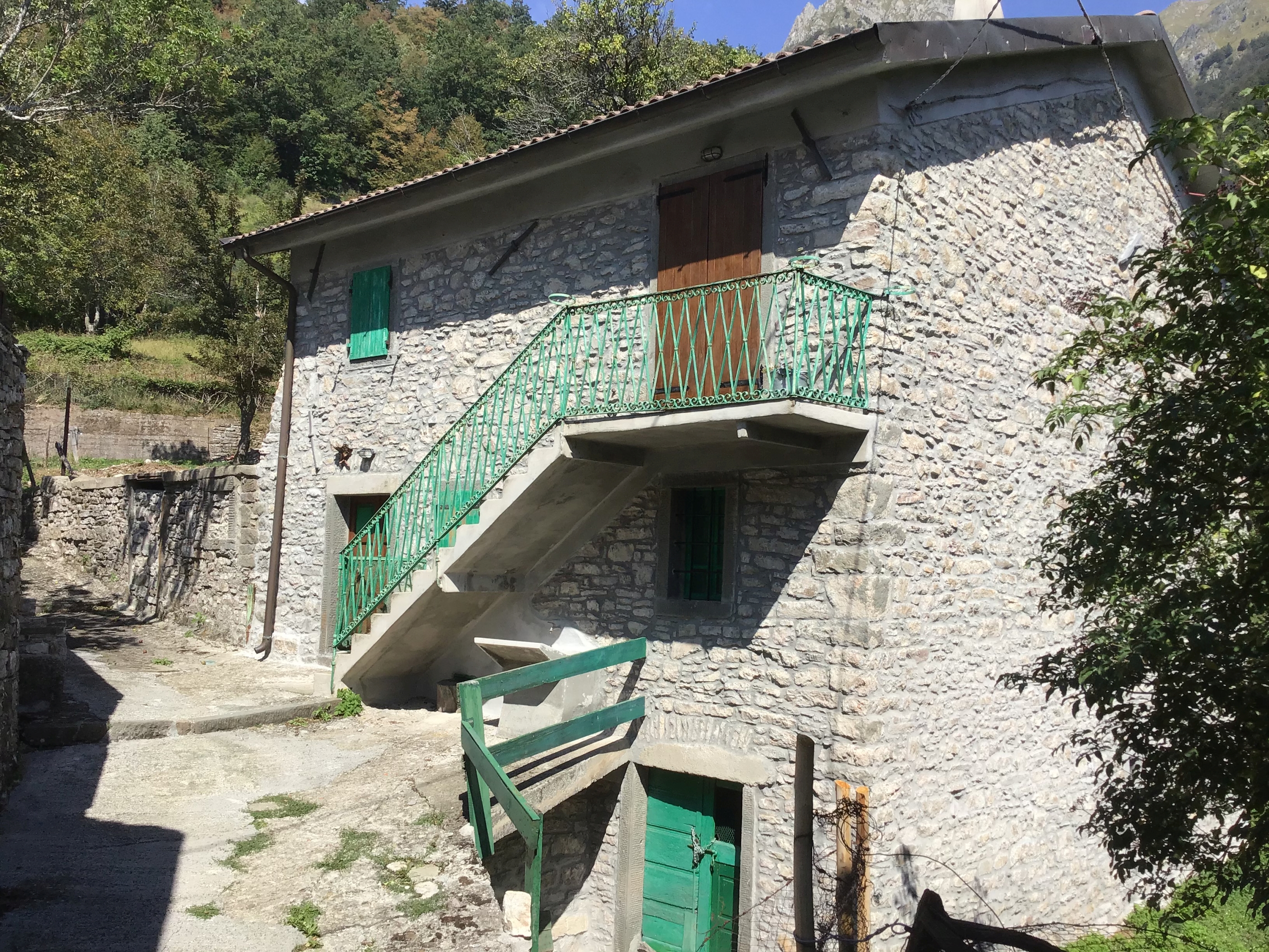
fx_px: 1136
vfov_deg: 45.4
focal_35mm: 31
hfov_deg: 58.4
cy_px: 476
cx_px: 634
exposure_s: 1/1381
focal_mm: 3.3
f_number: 2.4
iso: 25
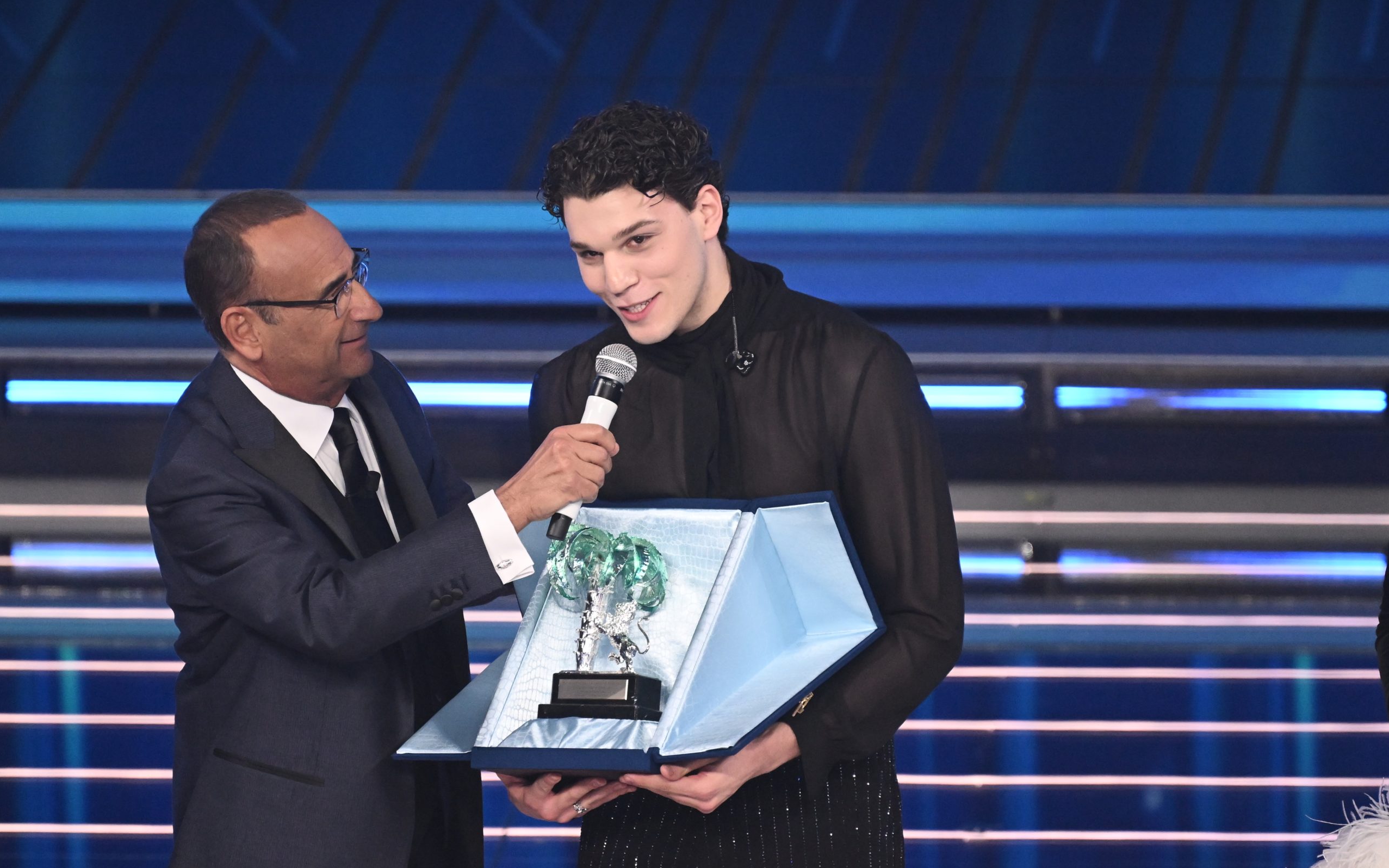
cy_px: 445
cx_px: 694
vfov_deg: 3.1
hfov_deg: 4.9
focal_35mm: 429
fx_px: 16239
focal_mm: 280
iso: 4000
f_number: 4
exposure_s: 1/320
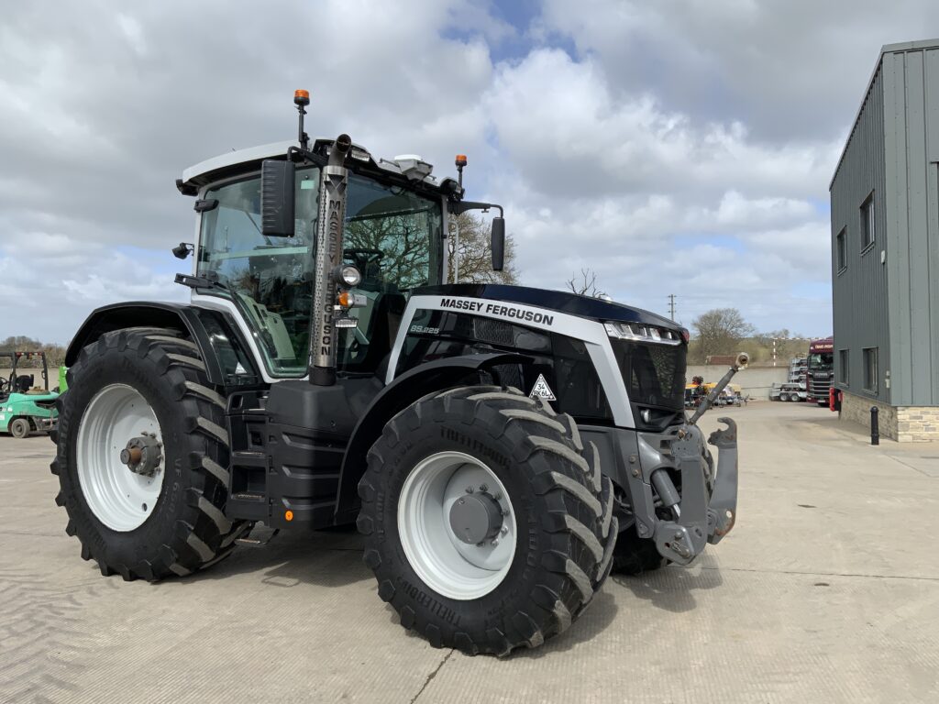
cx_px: 470
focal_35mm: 29
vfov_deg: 48.2
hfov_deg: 61.7
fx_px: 787
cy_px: 352
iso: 16
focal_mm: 3
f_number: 1.8
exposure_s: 1/1984
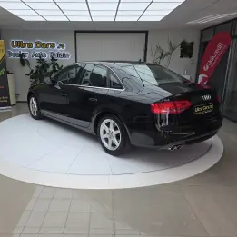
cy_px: 121
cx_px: 102
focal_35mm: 28
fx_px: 217
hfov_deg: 57.1
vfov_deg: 57.3
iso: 12
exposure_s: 1/116
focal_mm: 6.25
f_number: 1.7
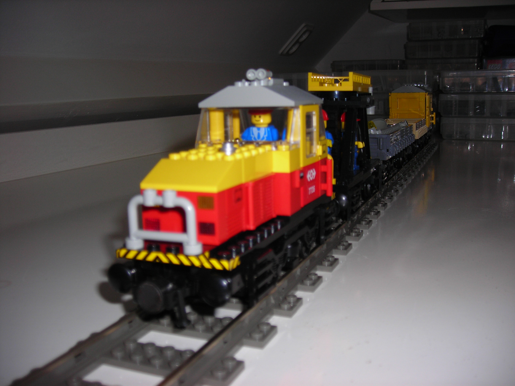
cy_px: 193
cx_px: 258
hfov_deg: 49.0
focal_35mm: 38
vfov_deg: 37.7
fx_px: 565
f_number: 3.2
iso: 50
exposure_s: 1/60.1
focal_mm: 6.3
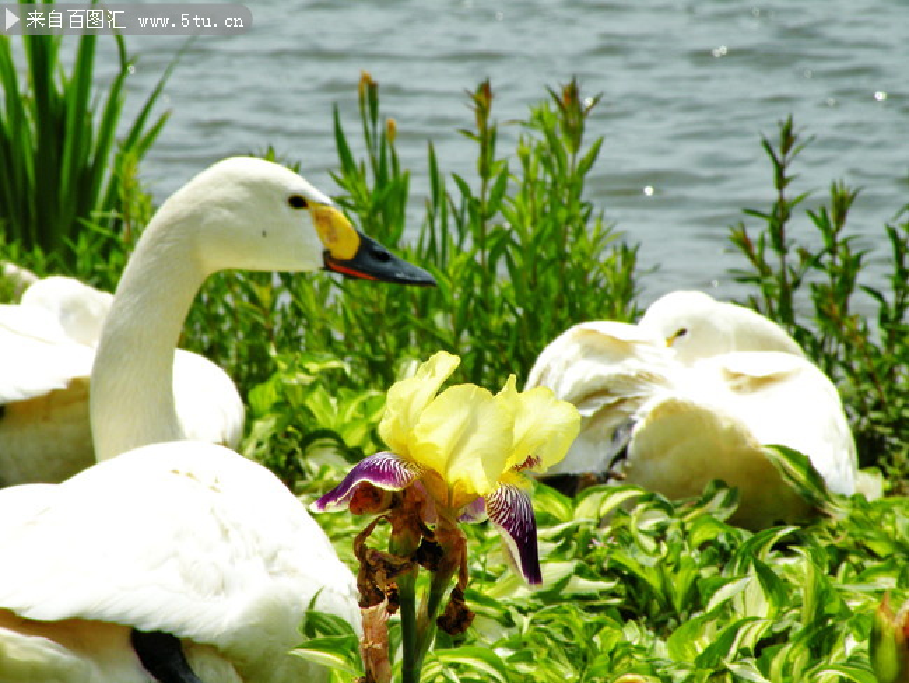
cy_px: 342
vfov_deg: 7.1
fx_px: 5464
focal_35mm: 208
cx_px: 454
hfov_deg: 9.5
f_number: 8
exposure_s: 1/302
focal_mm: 36.9
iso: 64
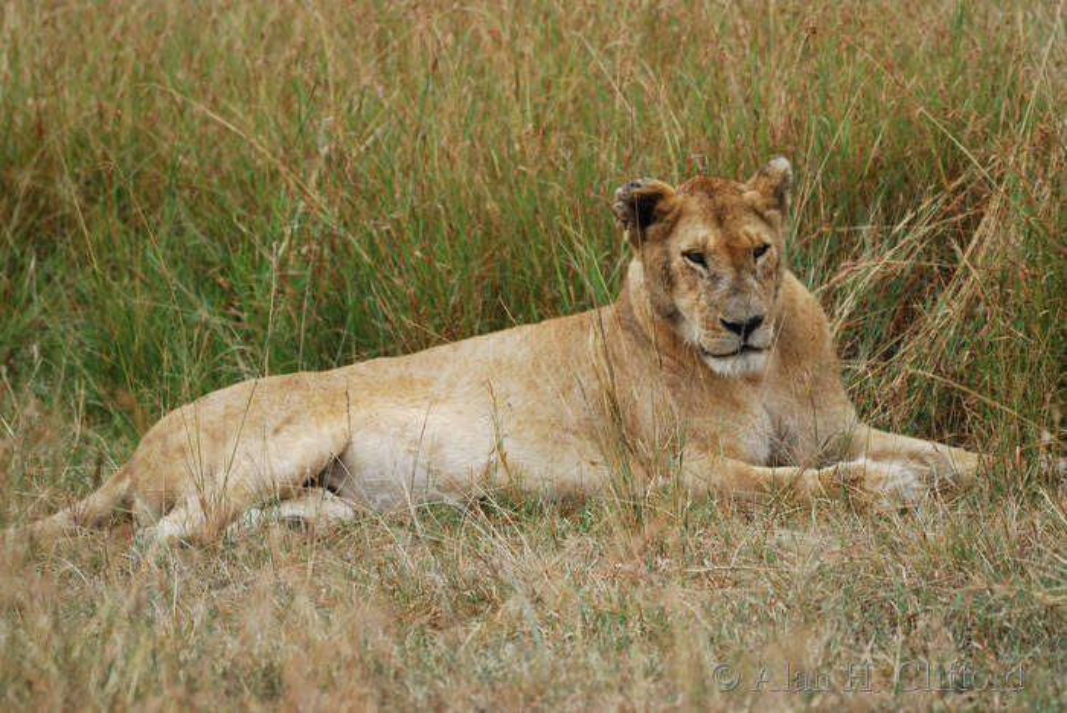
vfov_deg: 2.3
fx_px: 17798
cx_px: 534
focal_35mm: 600
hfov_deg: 3.4
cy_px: 356
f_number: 5.6
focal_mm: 400
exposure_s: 1/400
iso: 400
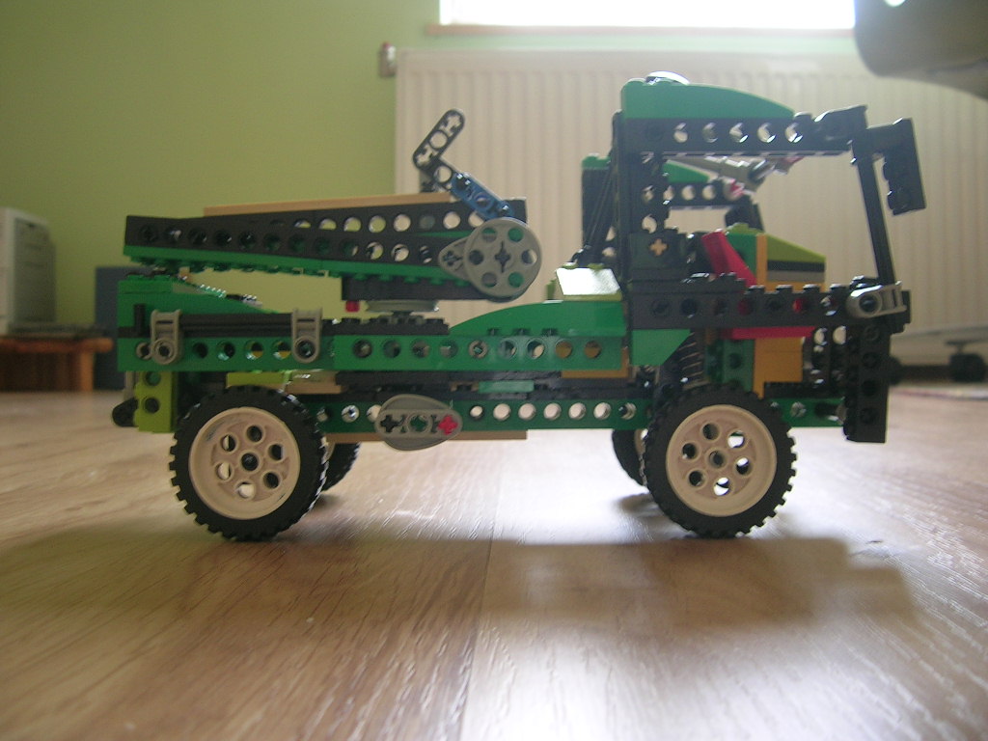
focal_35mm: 35
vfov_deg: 40.7
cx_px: 494
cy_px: 370
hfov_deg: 52.6
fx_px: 999
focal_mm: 5.4
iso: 50
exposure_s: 1/10.5
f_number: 2.8
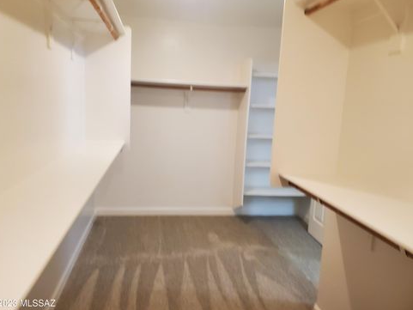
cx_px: 204
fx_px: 322
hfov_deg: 65.3
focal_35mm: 27
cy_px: 157
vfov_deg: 51.4
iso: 200
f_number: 2.4
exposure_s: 1/40
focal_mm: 4.3
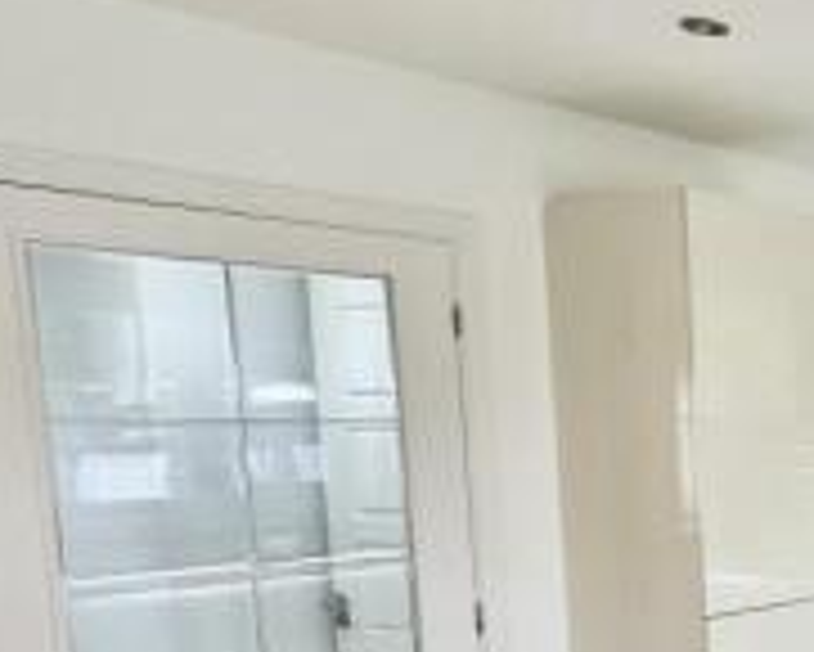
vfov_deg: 33.2
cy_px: 519
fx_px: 1061
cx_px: 1279
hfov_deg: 26.6
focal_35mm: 44
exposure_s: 1/100
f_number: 2.2
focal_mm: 2.22
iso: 160
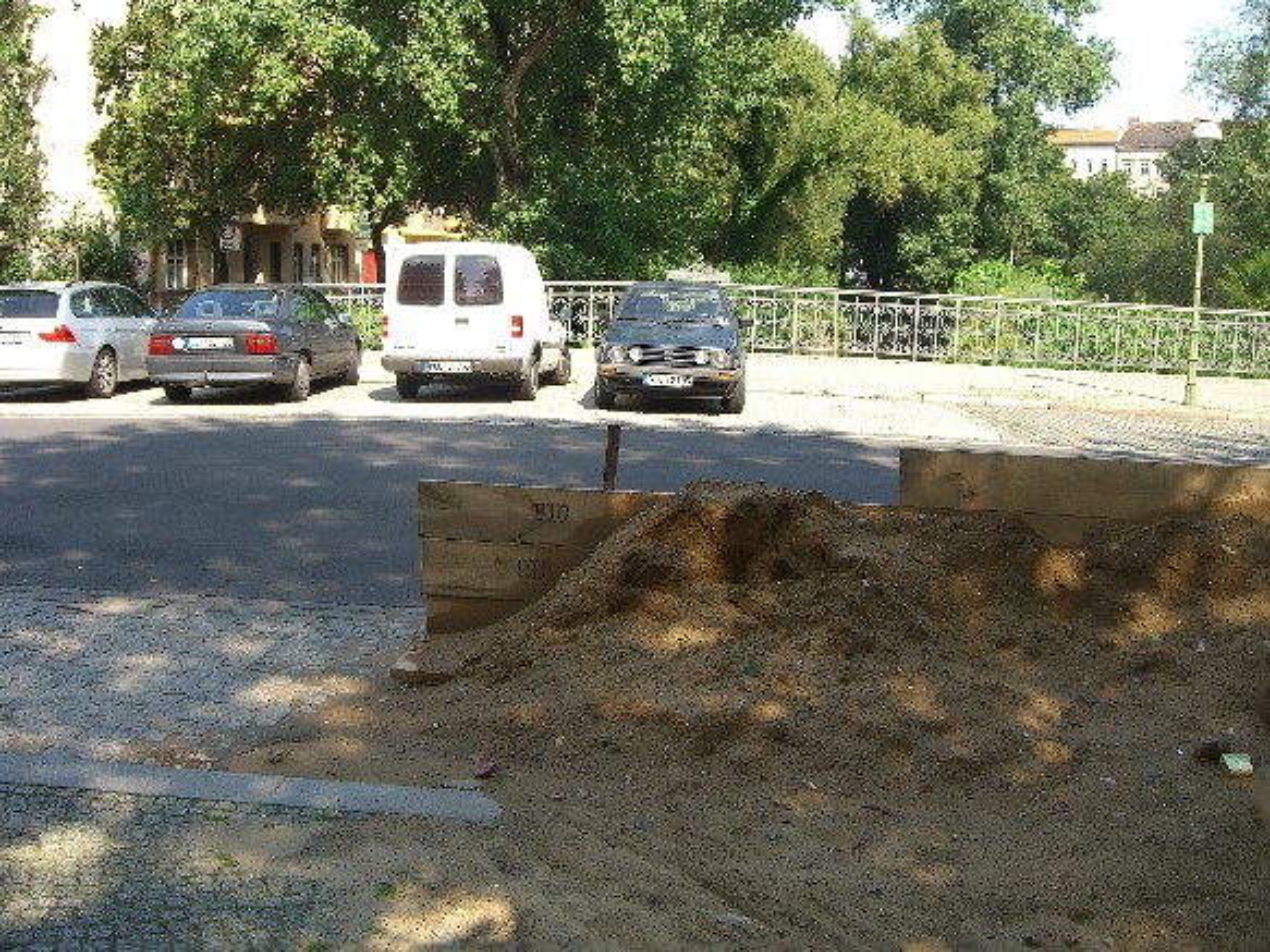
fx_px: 1394
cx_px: 635
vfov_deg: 37.7
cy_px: 476
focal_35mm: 38
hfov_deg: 49.0
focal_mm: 7.9
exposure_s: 1/200
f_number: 4
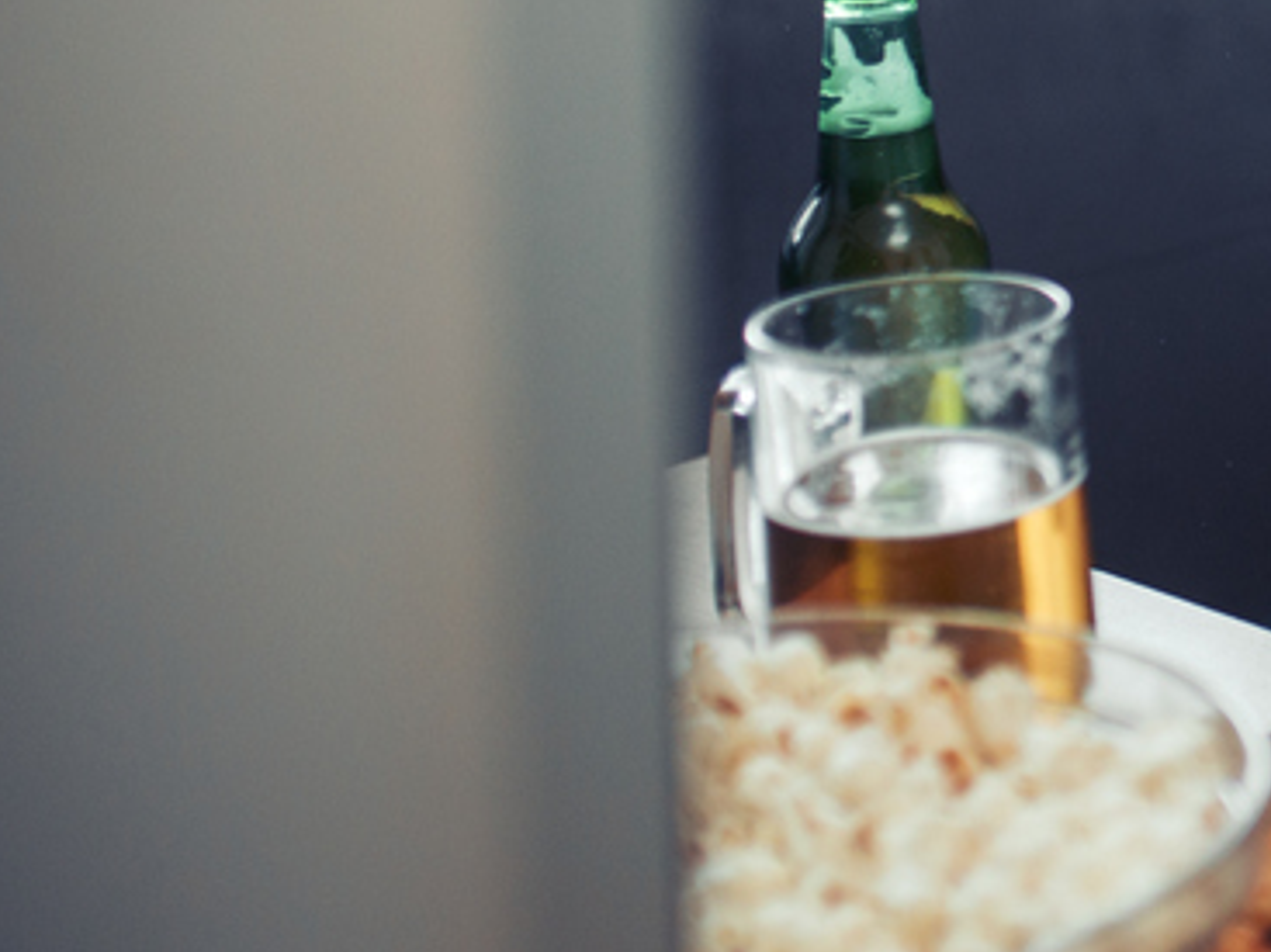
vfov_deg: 12.6
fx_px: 4221
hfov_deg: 15.2
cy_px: -109
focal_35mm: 115
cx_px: 2147
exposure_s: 1/100
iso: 400
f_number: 1.6
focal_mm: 35
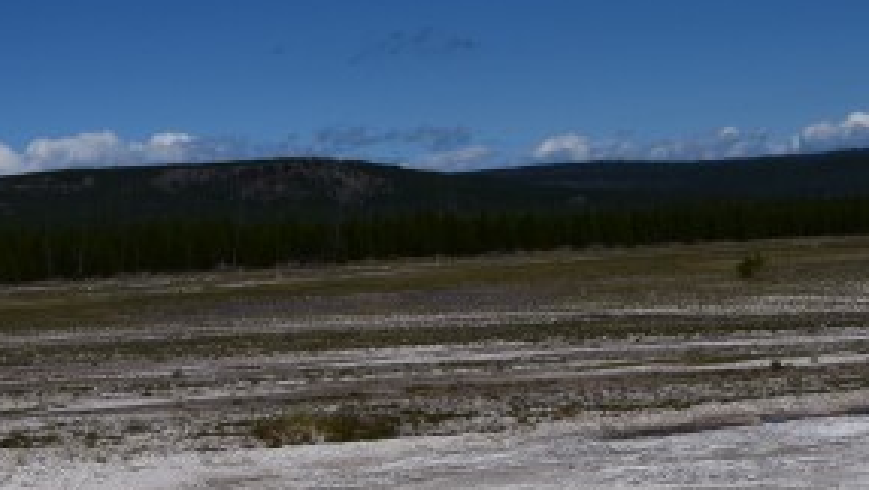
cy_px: 675
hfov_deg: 19.1
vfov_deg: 10.6
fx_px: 2583
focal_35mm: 112
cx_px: 506
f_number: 11
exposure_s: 1/640
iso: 200
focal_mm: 20
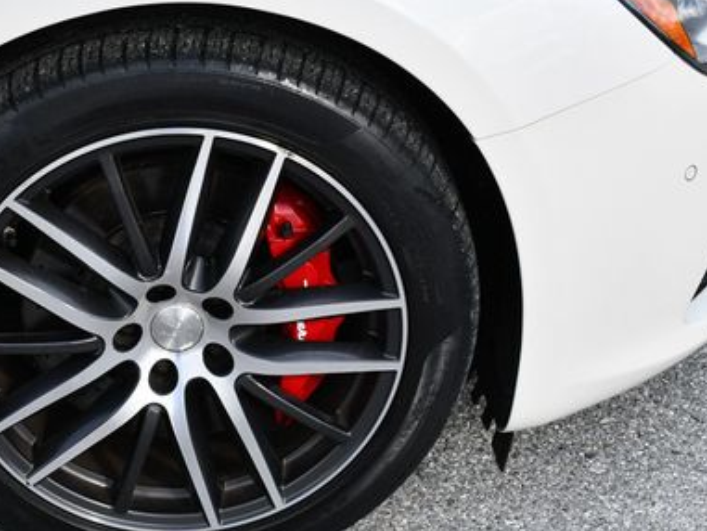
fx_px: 1982
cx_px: 137
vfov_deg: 15.2
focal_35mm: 97
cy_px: 323
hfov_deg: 20.0
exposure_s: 1/250
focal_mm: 30
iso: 180
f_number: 8
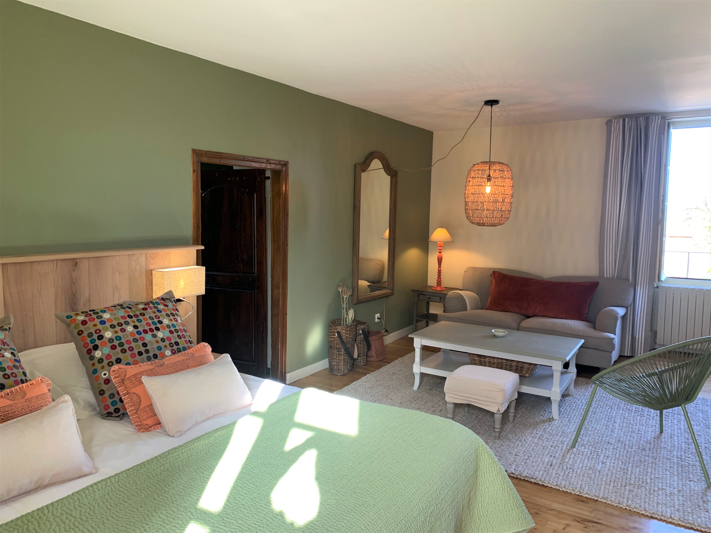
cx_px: 356
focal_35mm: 26
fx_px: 534
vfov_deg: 53.1
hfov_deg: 67.3
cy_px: 266
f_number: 1.8
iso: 100
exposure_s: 1/104
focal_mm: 4.25
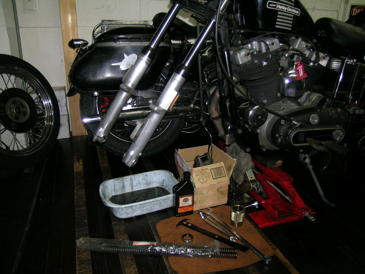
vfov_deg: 49.7
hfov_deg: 63.4
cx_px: 182
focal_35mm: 28
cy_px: 137
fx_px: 295
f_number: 2.8
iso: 50
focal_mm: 5.8
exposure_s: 1/60.1
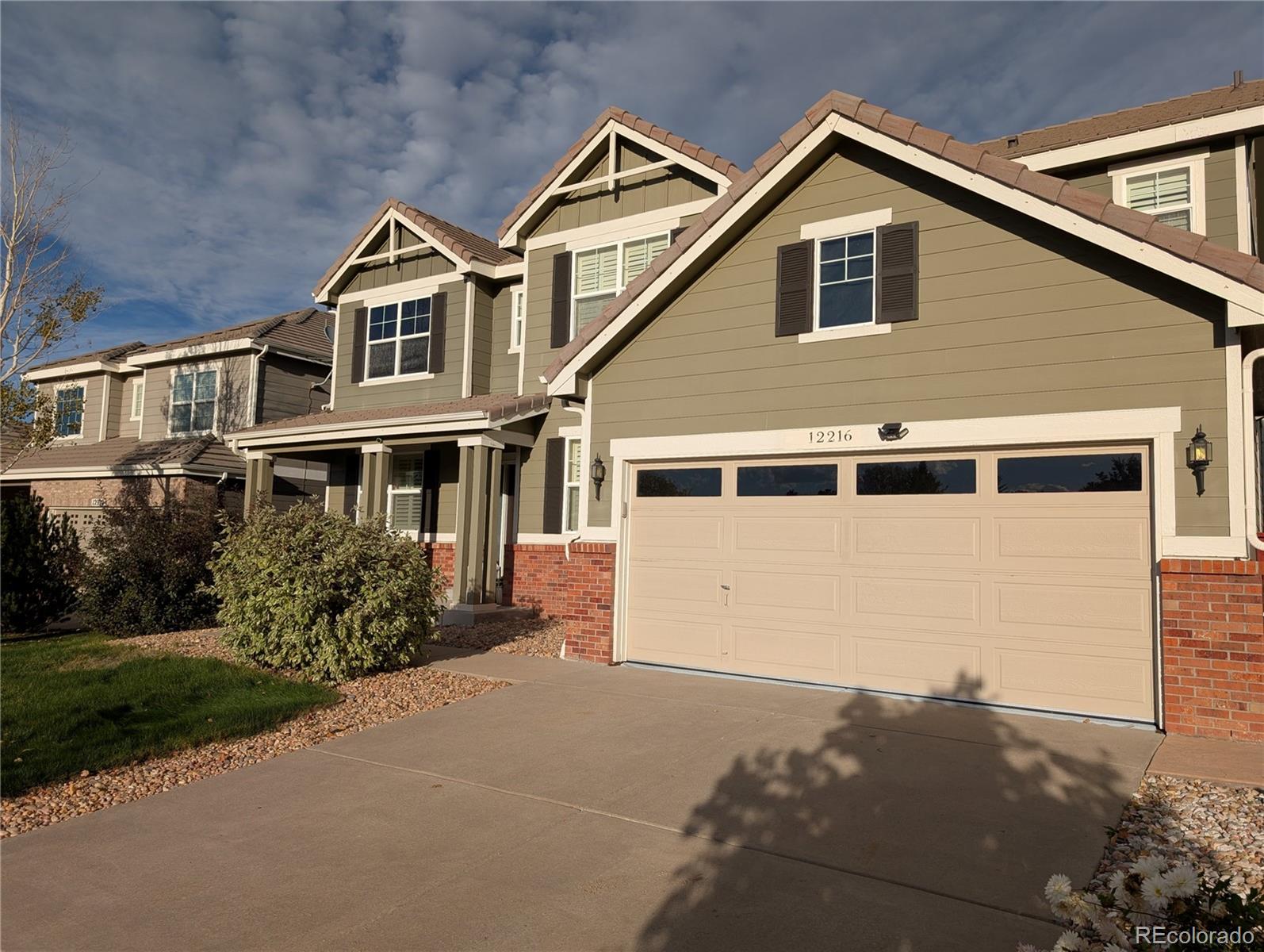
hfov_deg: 71.5
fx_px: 878
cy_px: 476
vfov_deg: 56.9
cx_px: 632
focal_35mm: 24
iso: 21
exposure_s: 1/2062
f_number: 1.68
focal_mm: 6.9
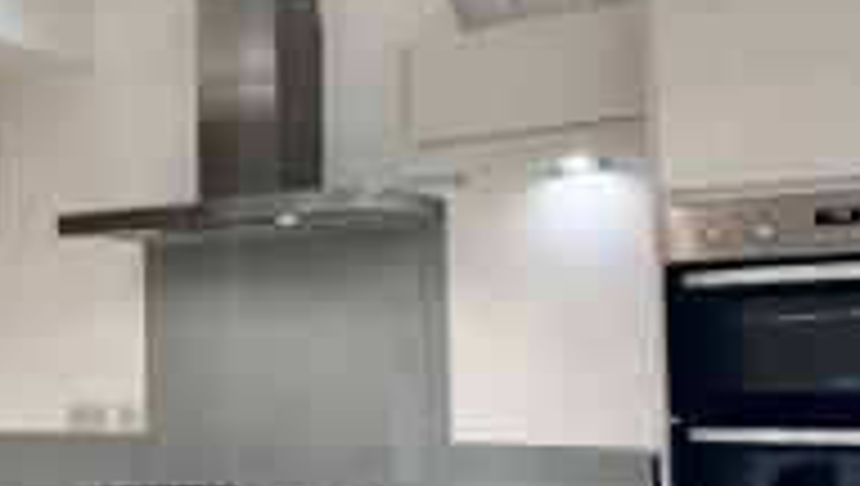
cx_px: -290
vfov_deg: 17.8
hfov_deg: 25.9
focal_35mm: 68
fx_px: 1553
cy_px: 302
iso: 125
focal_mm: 2.22
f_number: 2.2
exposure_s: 1/100
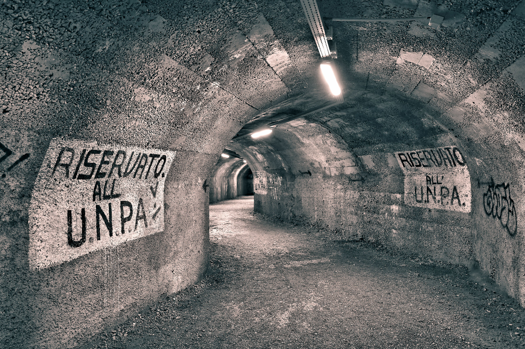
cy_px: 174
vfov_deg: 53.1
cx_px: 262
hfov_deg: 73.8
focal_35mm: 24
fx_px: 350
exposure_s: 1/25
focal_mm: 24
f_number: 4
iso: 1000
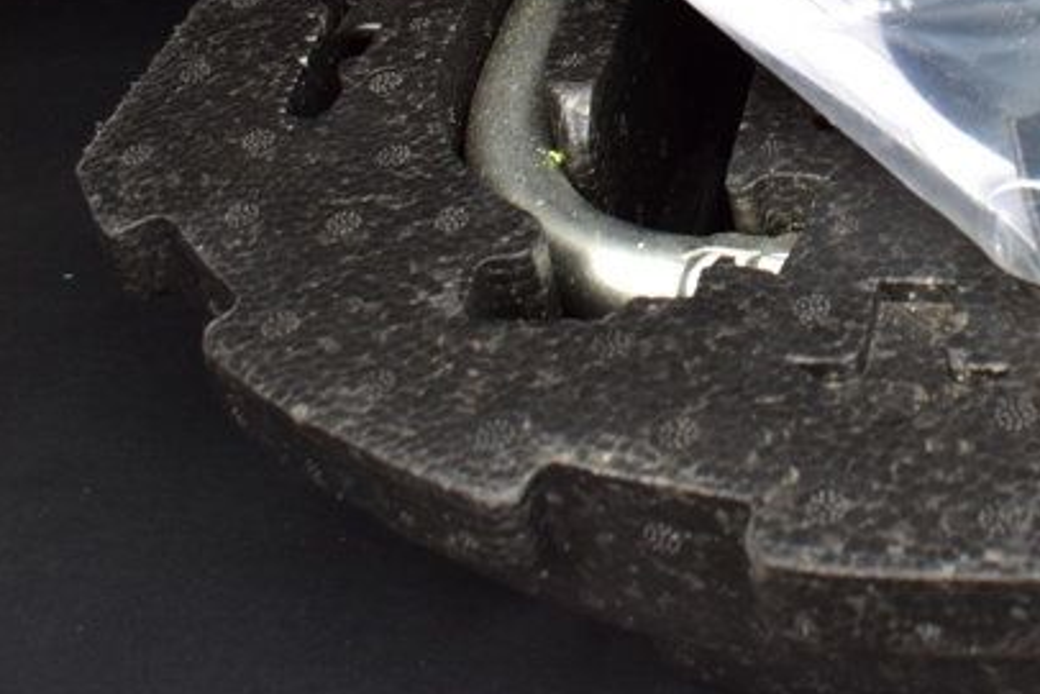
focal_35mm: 68
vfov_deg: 19.1
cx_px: 1002
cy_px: -105
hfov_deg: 28.1
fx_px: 1965
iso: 400
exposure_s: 1/40
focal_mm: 18
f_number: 7.1
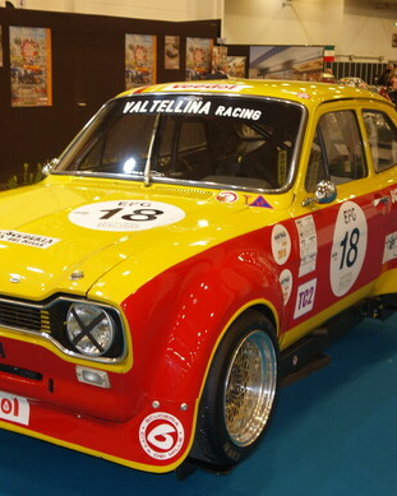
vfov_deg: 34.2
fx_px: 808
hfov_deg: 27.5
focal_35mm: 55
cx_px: 149
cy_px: 242
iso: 125
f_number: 2.8
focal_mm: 14.23
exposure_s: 1/50
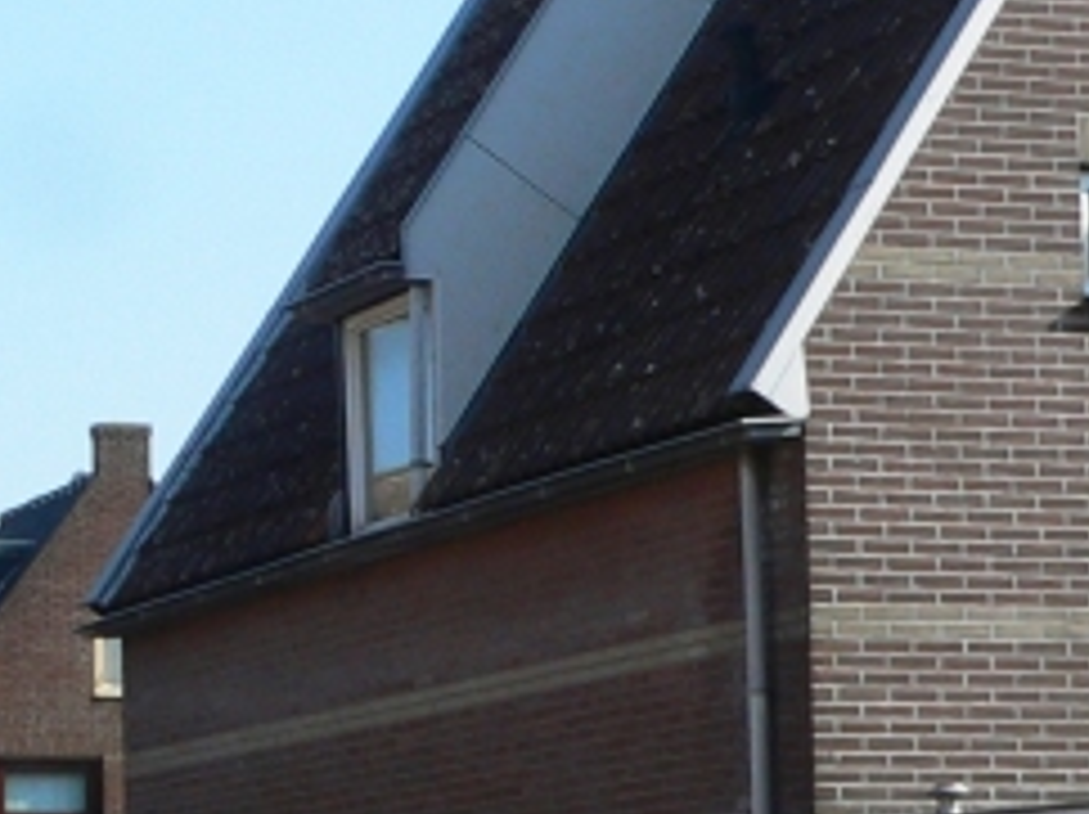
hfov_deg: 12.6
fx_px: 4683
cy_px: 827
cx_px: -536
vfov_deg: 9.9
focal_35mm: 149
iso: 80
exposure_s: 1/400
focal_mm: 6
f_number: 4
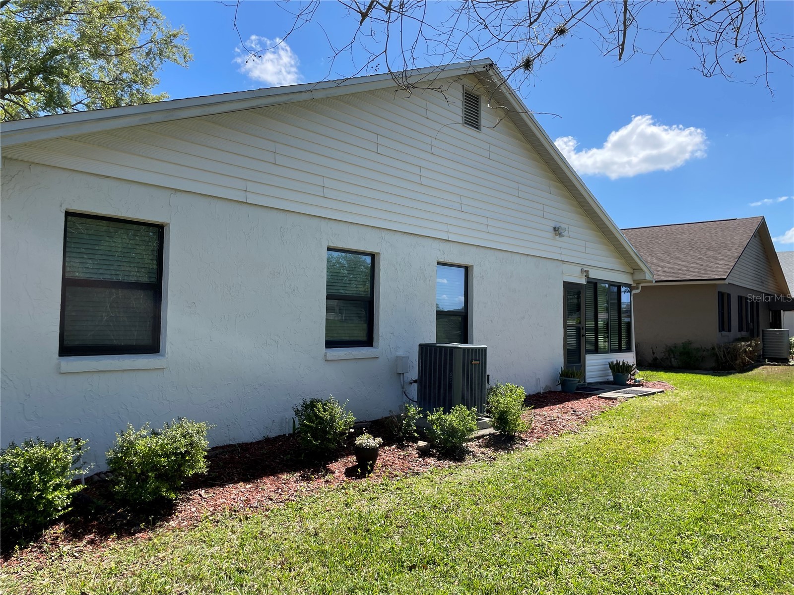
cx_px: 397
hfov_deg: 67.3
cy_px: 298
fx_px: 596
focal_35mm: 26
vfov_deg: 53.1
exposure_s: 1/2506
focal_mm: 4.2
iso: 32
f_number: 1.6
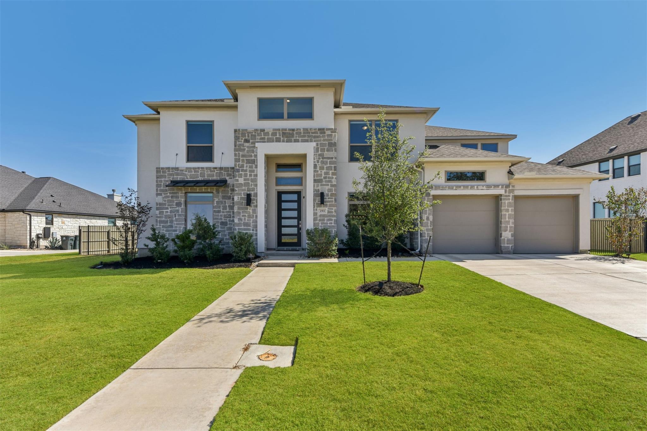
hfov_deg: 96.7
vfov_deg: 73.7
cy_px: 216
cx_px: 324
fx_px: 288
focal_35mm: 16
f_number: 8
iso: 100
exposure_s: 1/400
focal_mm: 16
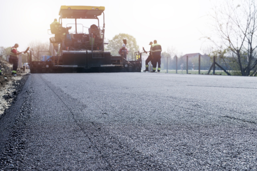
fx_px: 357
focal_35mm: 50
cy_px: 86
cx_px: 128
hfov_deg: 39.6
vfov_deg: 27.0
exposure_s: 1/800
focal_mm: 50
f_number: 10
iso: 400
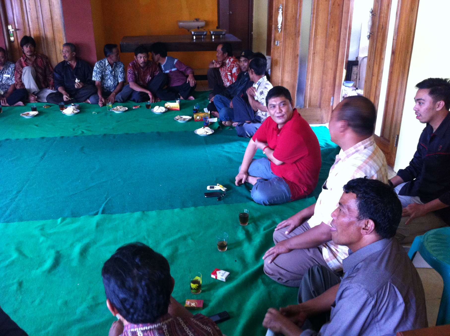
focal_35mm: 35
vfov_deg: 40.6
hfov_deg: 52.7
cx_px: 225
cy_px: 168
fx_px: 454
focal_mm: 3.85
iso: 320
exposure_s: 1/15
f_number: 2.8
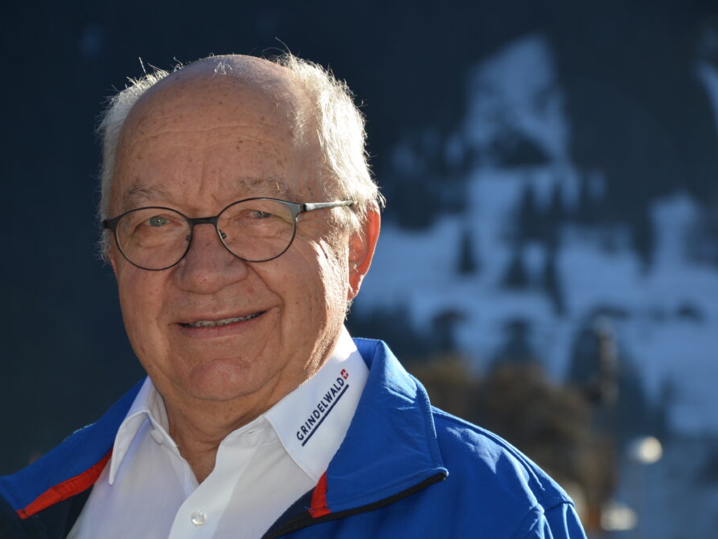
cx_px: 328
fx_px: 3579
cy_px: 271
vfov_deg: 8.6
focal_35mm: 173
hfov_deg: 11.5
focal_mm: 105
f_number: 6.3
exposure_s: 1/200
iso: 100
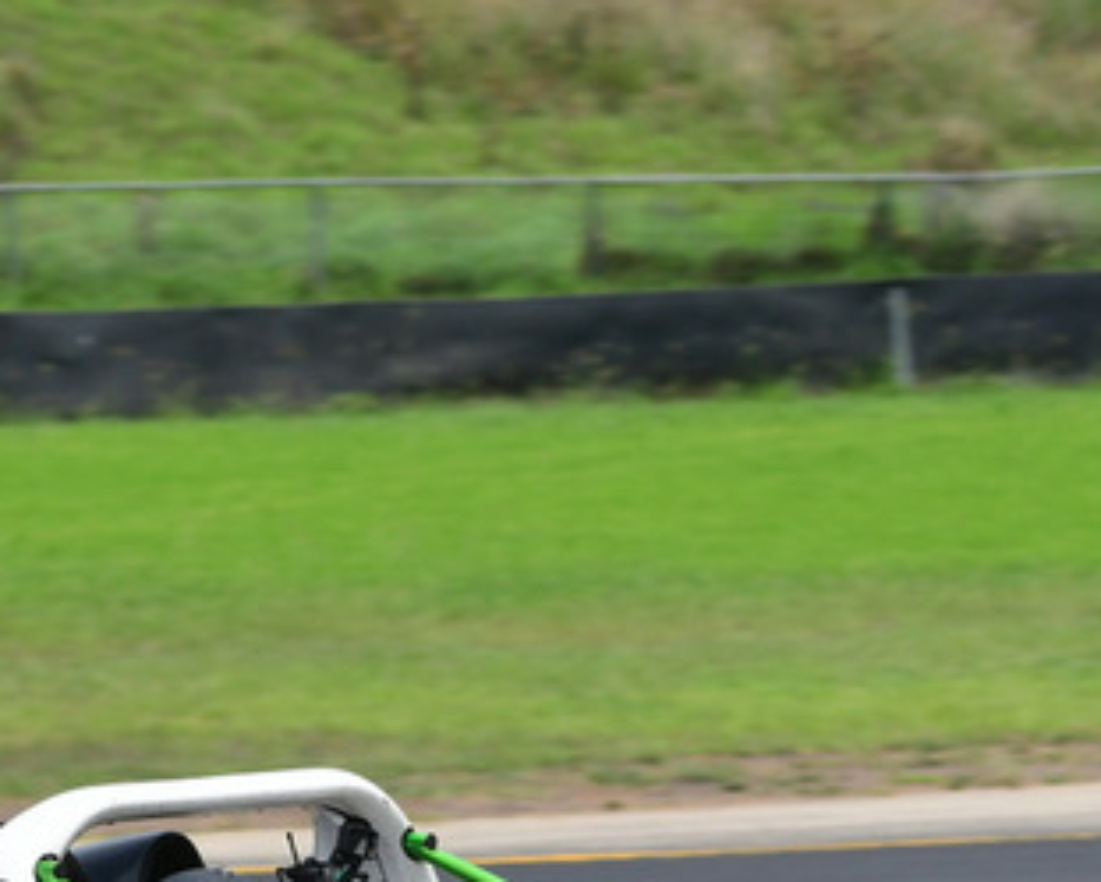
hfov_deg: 2.7
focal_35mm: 724
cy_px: 868
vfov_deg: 2.1
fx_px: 23599
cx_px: 513
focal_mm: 200
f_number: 11
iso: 400
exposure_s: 1/640
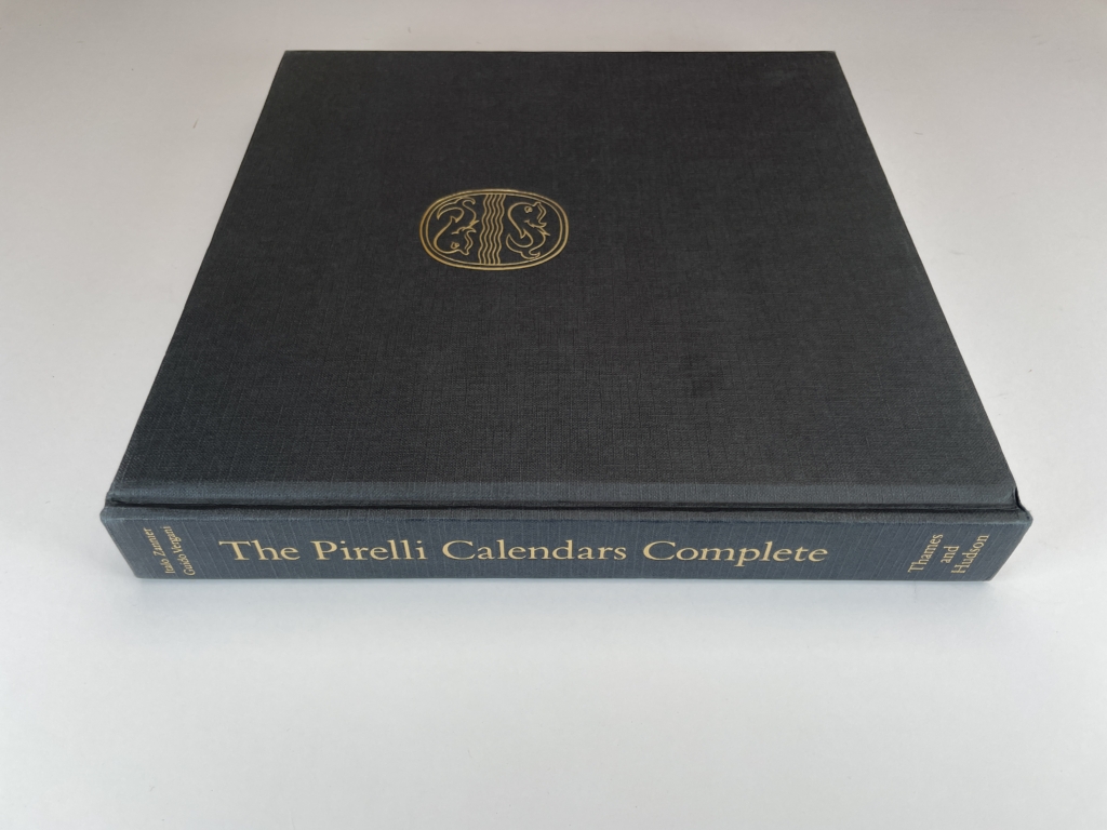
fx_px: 831
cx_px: 554
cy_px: 415
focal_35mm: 26
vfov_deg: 53.1
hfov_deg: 67.3
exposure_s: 1/121
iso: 32
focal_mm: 4.2
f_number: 1.6
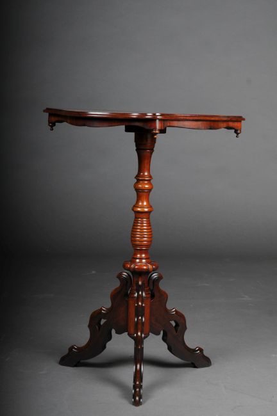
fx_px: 1006
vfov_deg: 23.4
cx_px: 138
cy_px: 208
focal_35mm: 87
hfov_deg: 15.7
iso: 250
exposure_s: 1/250
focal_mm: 58
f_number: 8
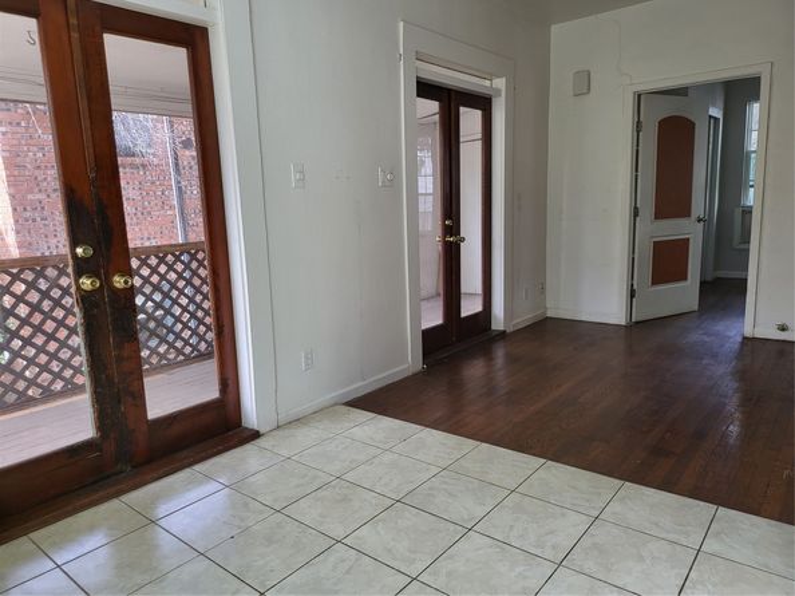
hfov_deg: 71.6
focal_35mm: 24
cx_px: 398
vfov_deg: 56.8
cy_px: 298
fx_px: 551
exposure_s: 1/120
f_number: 1.8
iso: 160
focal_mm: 5
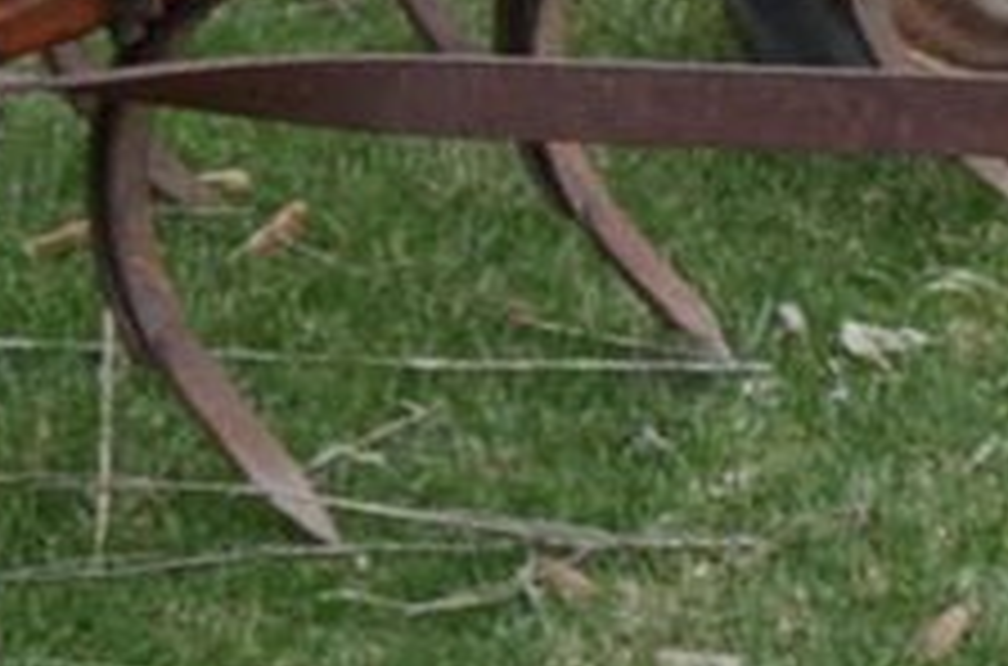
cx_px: 117
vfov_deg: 5.8
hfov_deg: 8.9
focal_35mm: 230
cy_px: 1226
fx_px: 6422
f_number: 8
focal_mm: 20
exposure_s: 1/250
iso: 250
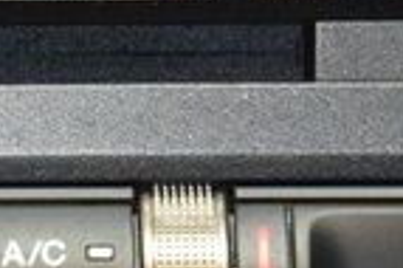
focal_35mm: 752
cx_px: -248
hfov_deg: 2.7
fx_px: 8409
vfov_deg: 1.8
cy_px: 334
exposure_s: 1/50
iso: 2200
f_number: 4.5
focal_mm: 70
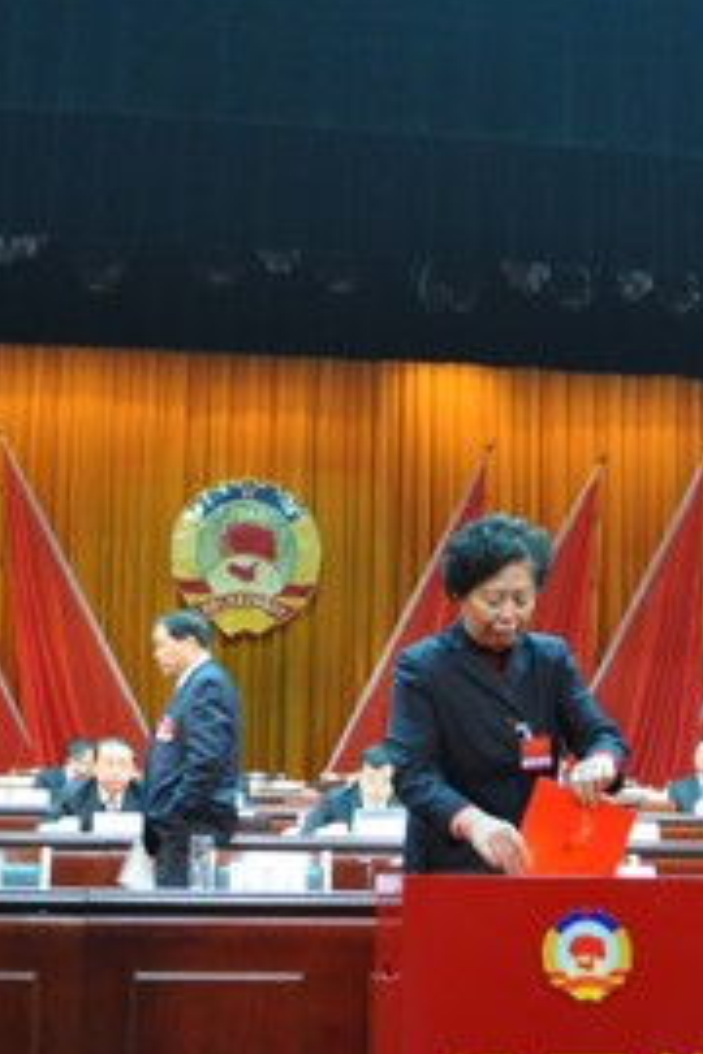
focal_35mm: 60
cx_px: 426
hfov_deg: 22.6
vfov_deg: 33.2
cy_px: 668
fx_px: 1757
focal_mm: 20
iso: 1600
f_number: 3.8
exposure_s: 1/40
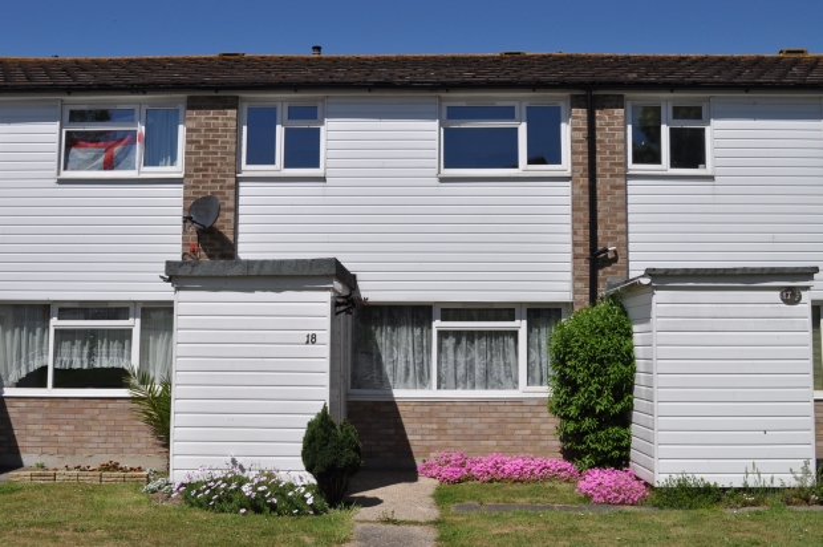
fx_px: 822
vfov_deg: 36.8
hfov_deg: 53.2
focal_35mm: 36
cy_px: 274
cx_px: 412
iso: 400
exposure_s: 1/640
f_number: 13
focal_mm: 24
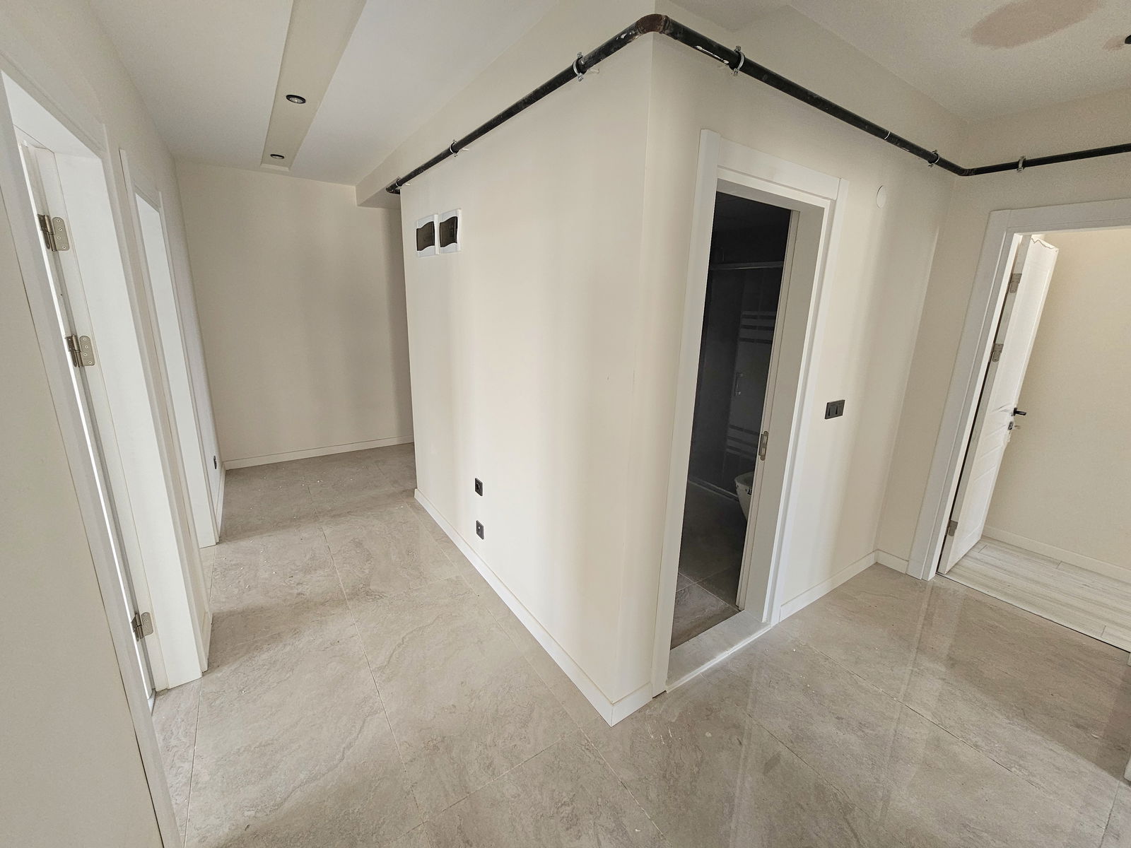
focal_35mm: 13
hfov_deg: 106.2
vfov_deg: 89.9
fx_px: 425
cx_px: 566
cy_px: 424
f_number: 2.2
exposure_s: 1/50.3
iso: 100
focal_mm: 2.2
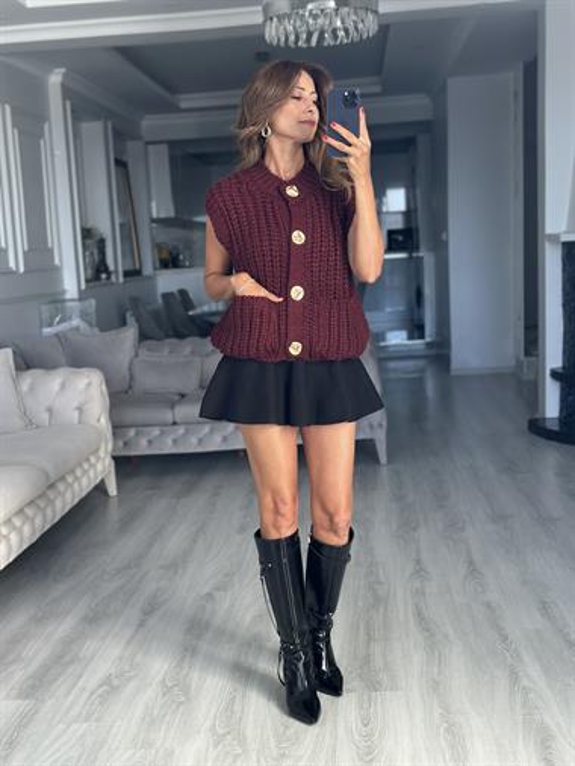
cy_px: 383
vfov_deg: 39.6
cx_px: 288
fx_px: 1062
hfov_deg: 30.3
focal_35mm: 48
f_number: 1.78
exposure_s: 1/135
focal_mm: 6.86
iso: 125
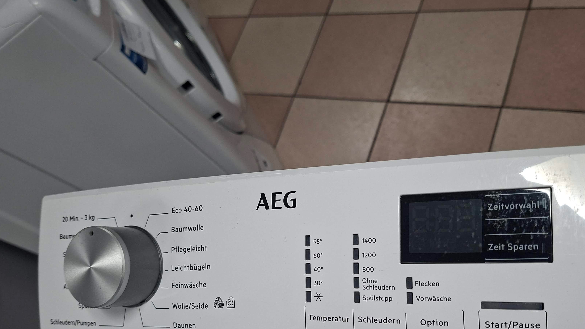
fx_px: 481
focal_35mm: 31
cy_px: 243
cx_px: 322
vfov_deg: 37.0
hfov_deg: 62.5
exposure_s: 1/100
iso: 250
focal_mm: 5.54
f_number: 1.8
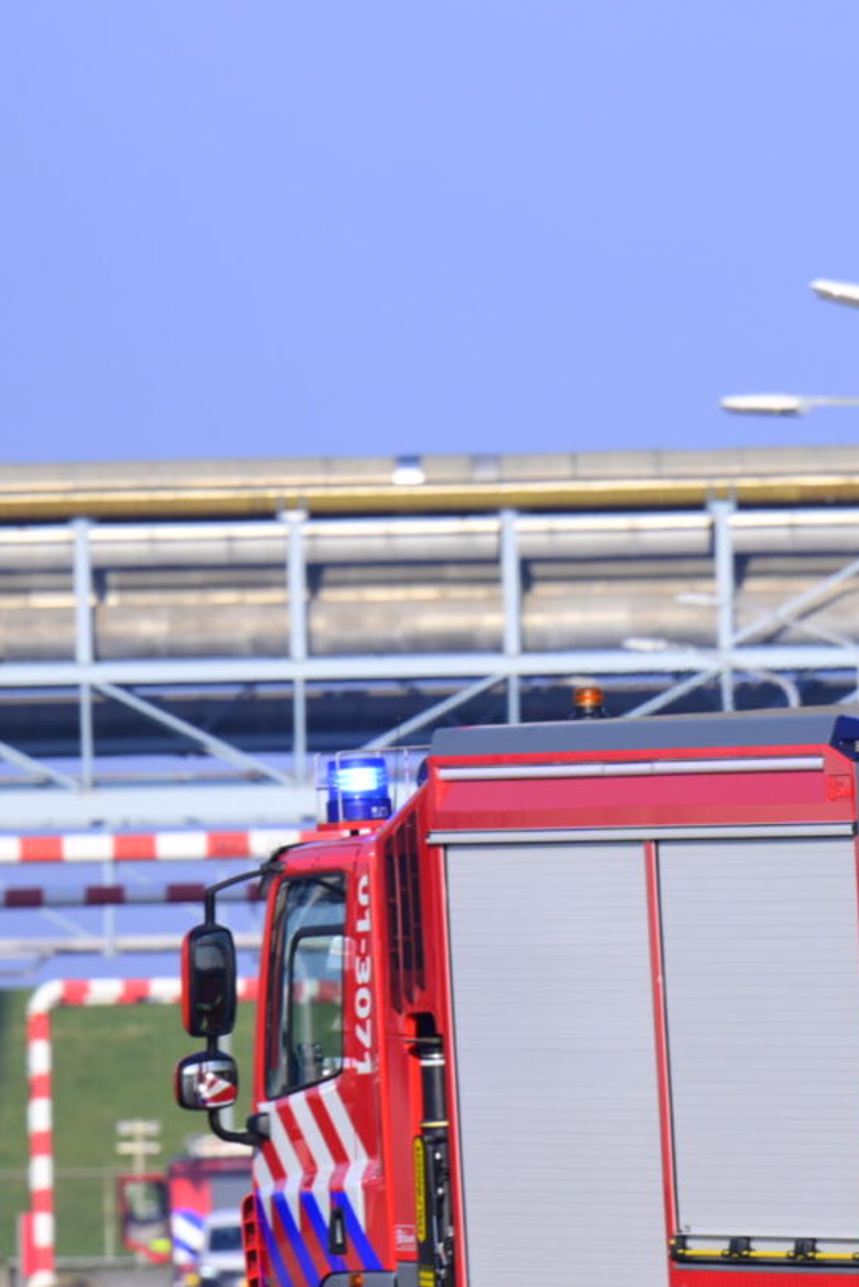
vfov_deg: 3.2
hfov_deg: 2.2
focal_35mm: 635
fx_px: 22706
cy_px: 772
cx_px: 570
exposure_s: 1/500
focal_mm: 200
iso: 80
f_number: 5
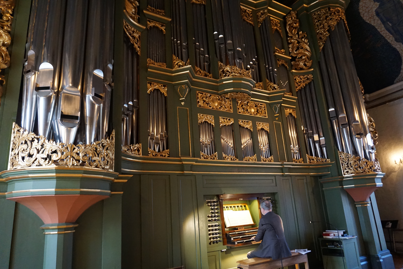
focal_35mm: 25
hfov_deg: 71.5
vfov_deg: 51.3
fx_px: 280
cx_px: 203
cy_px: 133
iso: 3200
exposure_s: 1/100
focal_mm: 16
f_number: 3.5
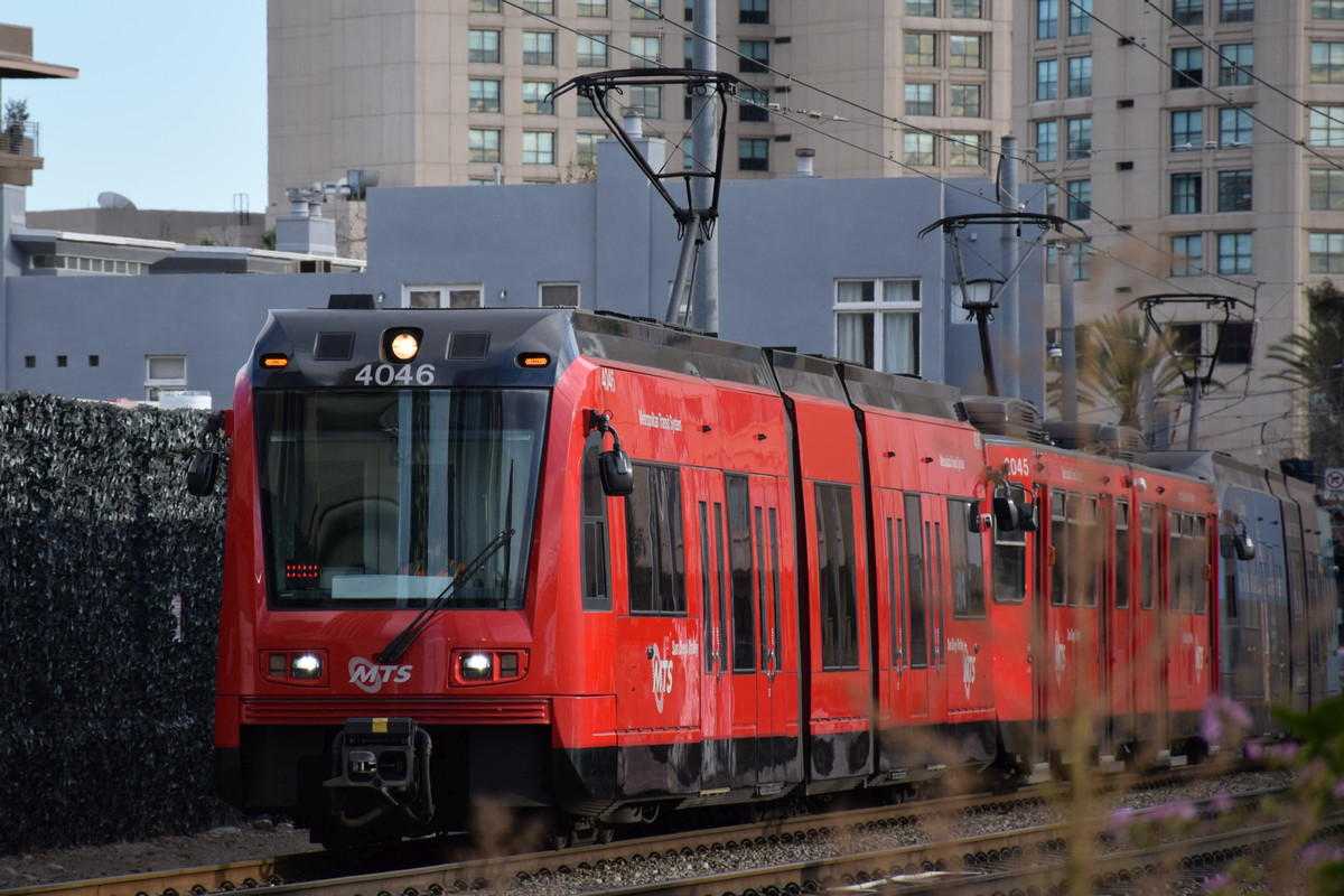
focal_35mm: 210
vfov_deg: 6.5
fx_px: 7839
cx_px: 672
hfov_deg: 9.8
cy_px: 448
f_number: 5.6
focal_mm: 140
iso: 500
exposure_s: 1/1000
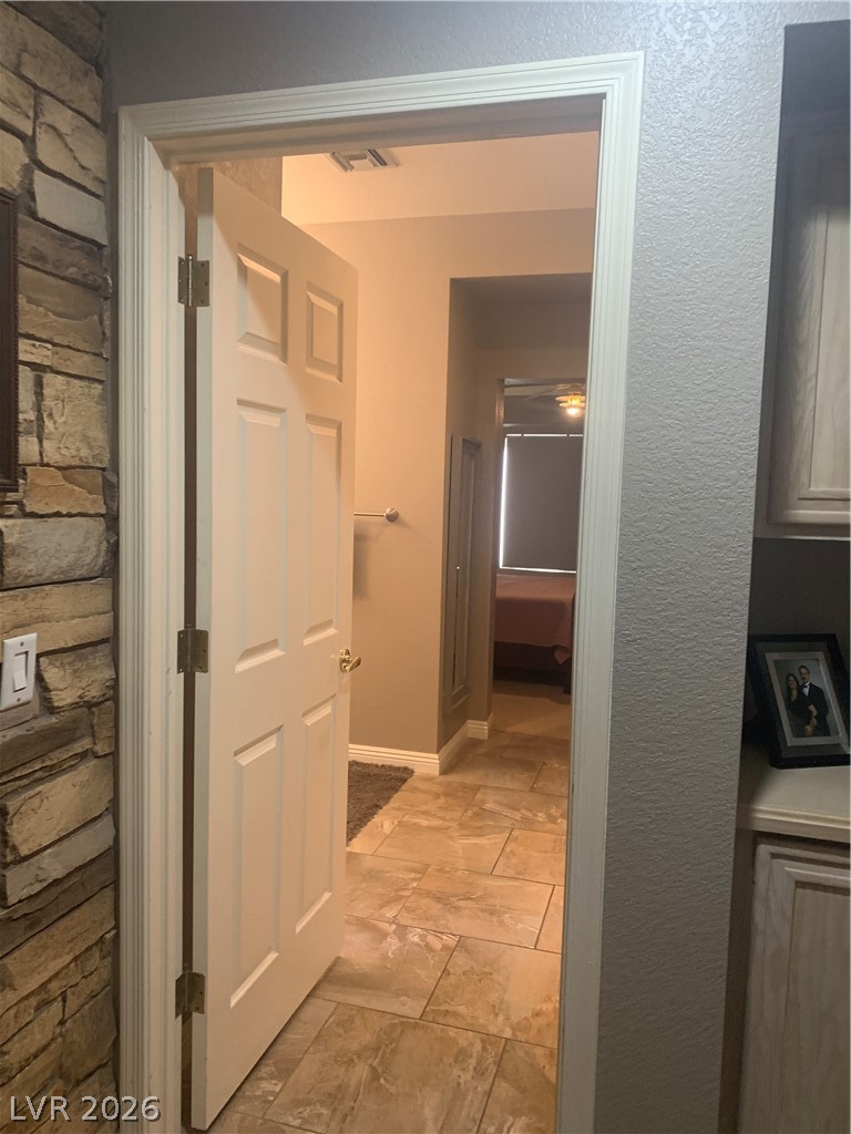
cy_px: 567
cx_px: 426
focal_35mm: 26
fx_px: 852
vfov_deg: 67.3
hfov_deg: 53.1
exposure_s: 1/60
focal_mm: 4.25
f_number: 1.8
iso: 200
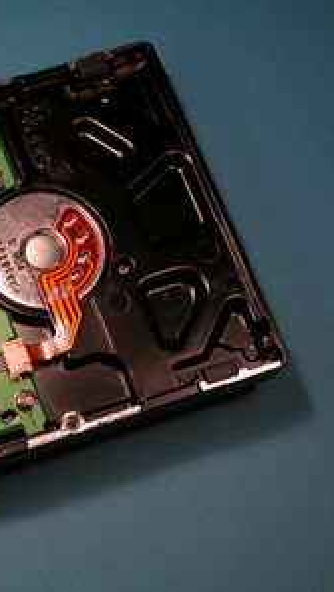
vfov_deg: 26.8
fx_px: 1242
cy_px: 296
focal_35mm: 79
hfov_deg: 14.9
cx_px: -42
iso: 100
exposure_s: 1/100
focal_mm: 13.7
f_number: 4.9
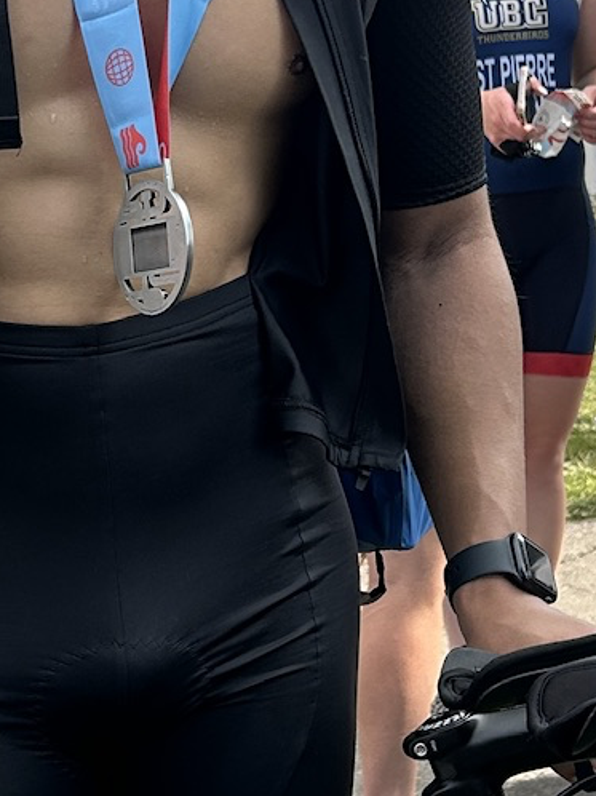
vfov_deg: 18.2
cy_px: 142
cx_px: 62
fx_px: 2458
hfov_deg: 13.7
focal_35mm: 107
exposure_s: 1/808
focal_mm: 5.7
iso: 50
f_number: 1.5
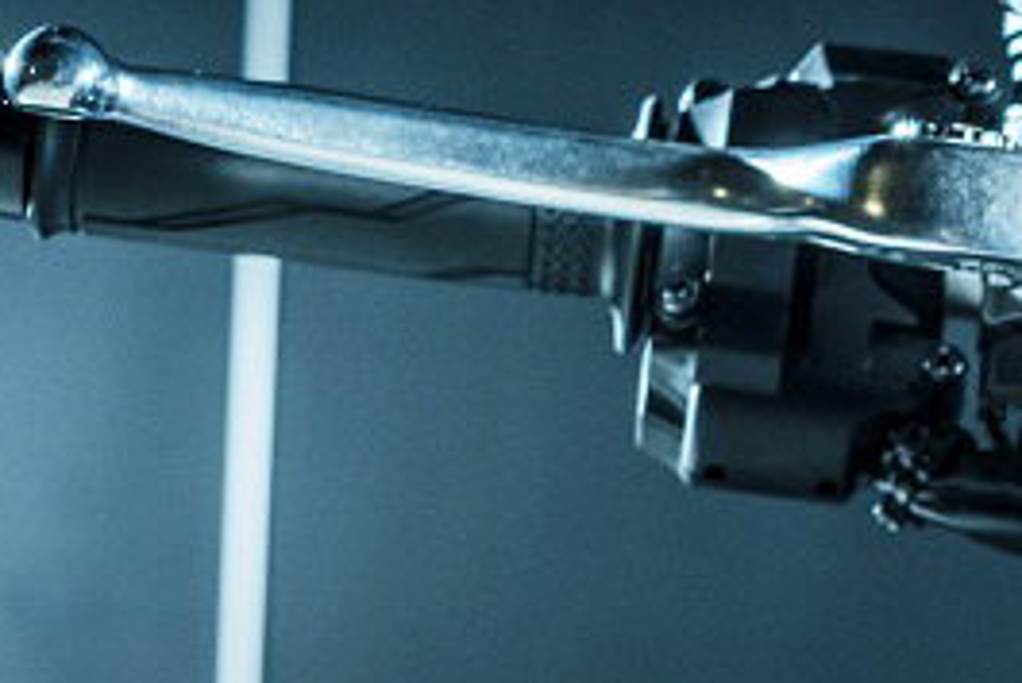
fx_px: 5681
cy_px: 1057
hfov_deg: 9.8
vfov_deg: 6.8
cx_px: 1747
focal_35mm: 200
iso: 160
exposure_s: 1/100
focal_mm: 35
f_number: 4
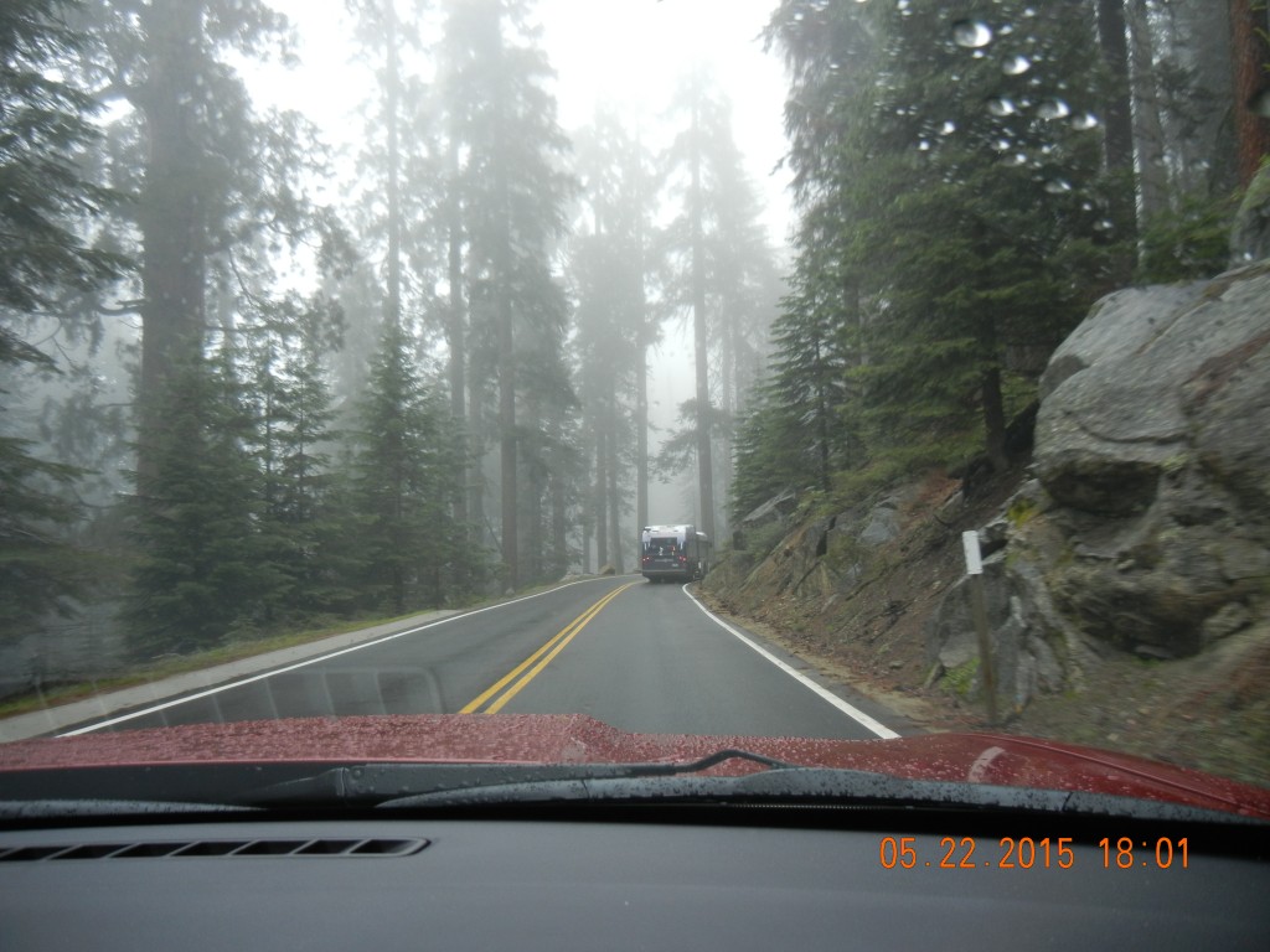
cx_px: 635
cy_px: 476
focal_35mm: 30
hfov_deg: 60.0
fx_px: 1101
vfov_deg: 46.8
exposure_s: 1/123
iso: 160
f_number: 3.5
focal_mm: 5.4
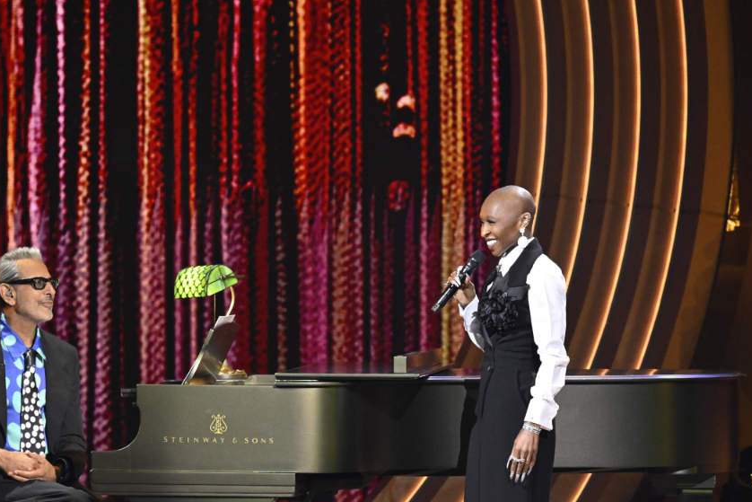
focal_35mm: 315
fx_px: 6581
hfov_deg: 6.5
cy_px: 358
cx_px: 296
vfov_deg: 4.4
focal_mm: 220
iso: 6400
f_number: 5.6
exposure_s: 1/125
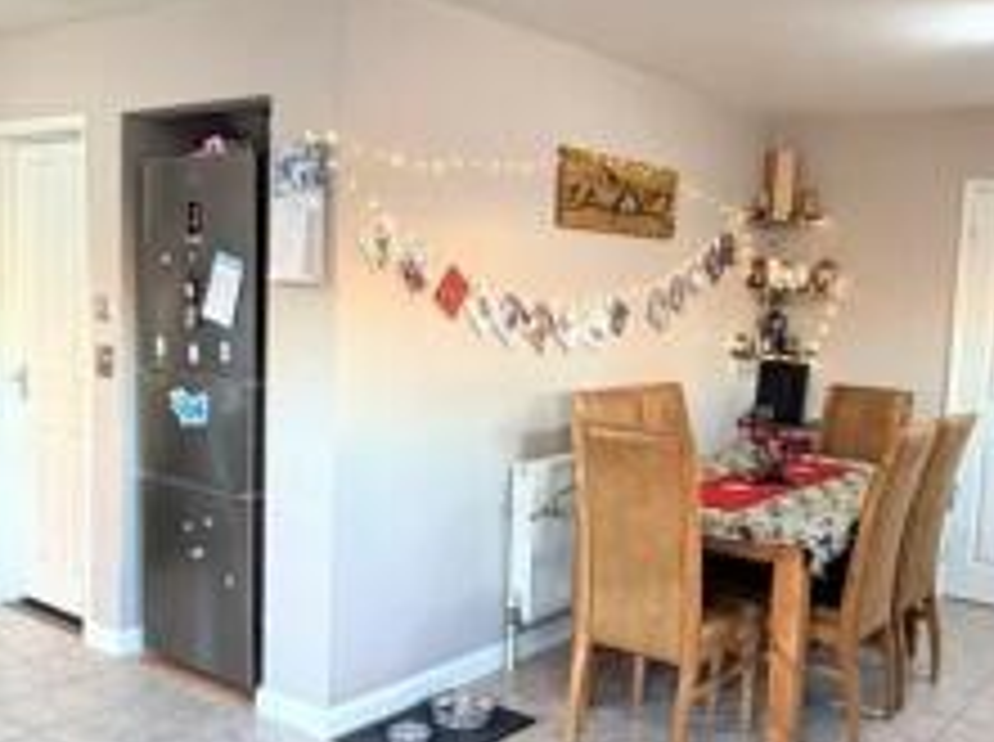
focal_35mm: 37
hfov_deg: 50.2
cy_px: 393
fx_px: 1061
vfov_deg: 38.5
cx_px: 515
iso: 400
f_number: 2.2
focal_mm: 2.22
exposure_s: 1/50
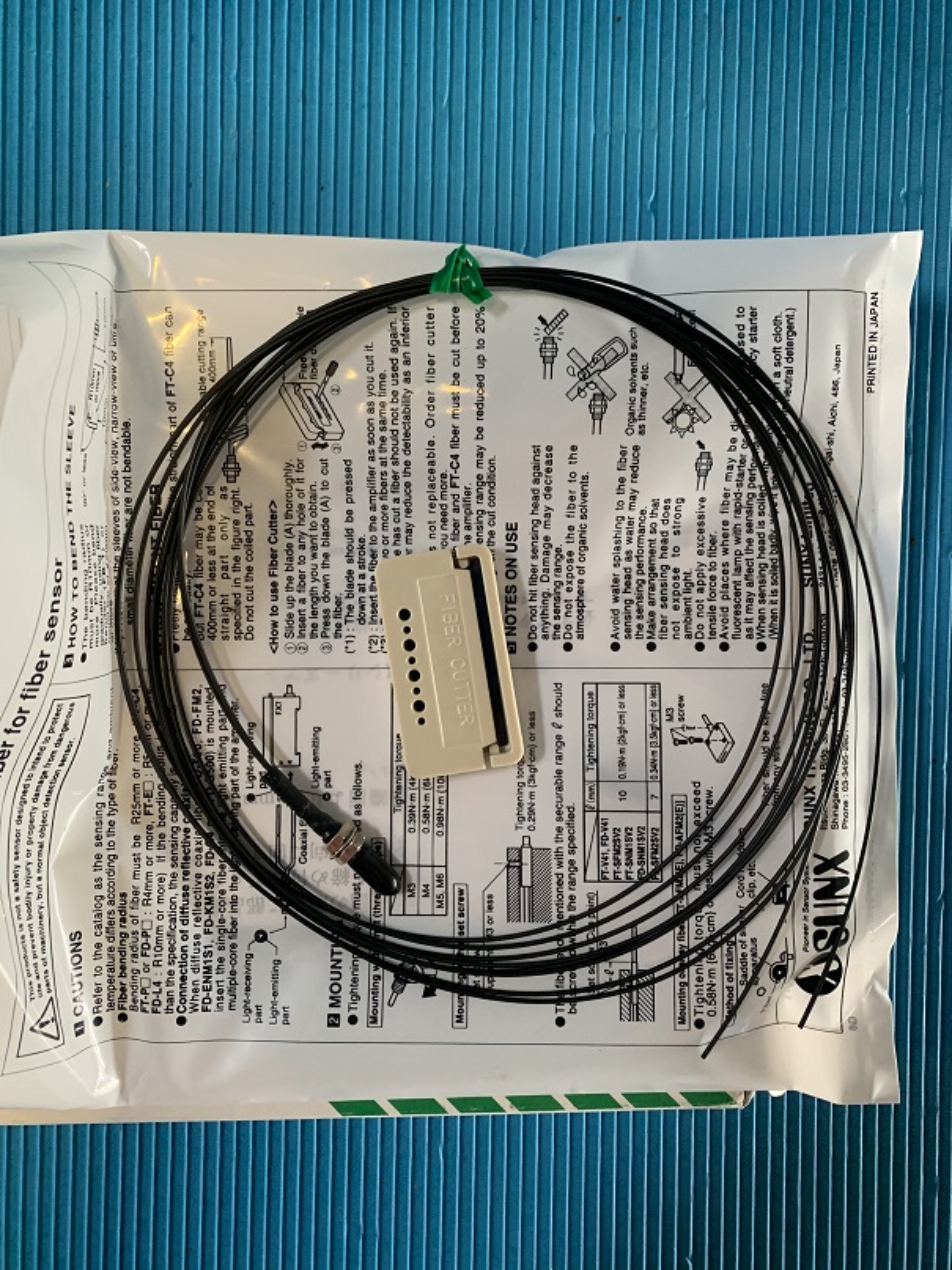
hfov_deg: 53.1
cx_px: 476
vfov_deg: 67.3
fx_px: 954
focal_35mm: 26
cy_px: 635
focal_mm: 4.25
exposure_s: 1/60
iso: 250
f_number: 1.8
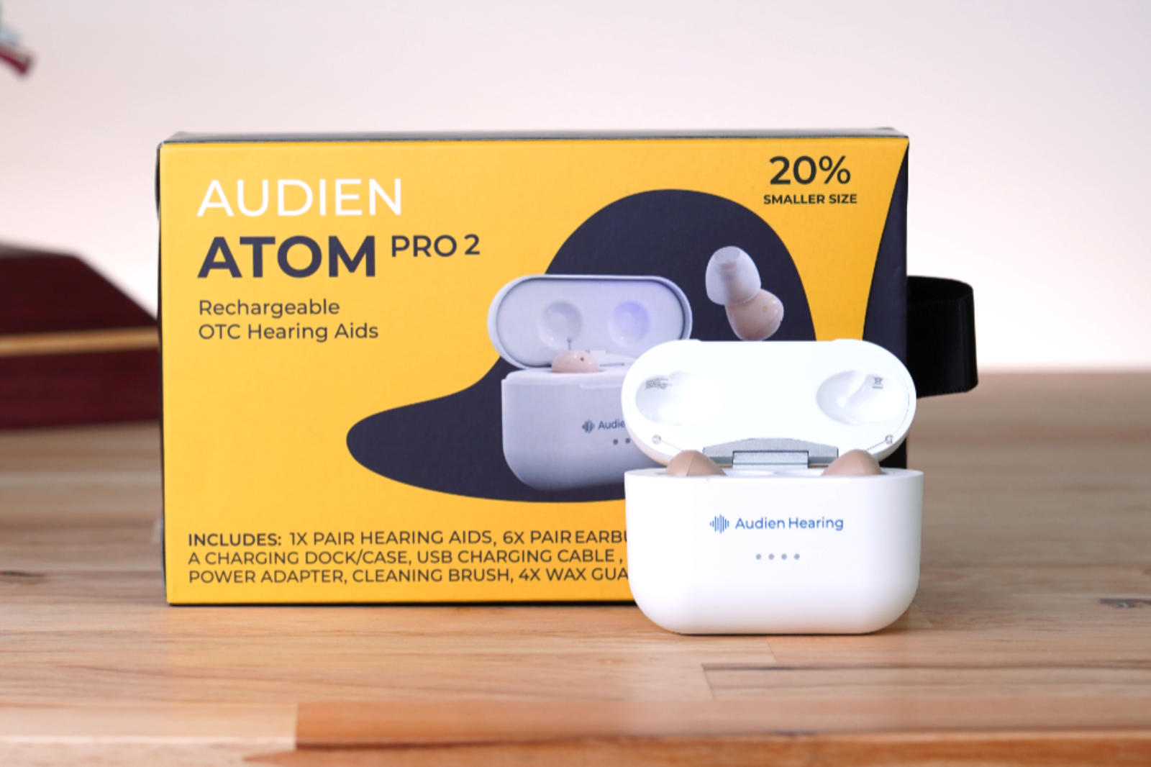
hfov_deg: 22.6
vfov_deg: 15.2
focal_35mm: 90
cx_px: 576
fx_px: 2877
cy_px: 384
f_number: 14
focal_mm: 90
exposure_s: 1/3.33
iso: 1000
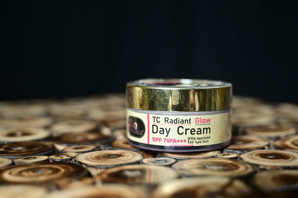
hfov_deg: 38.0
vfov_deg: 25.9
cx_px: 182
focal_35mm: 52
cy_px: 116
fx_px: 430
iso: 640
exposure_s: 1/160
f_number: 4
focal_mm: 40
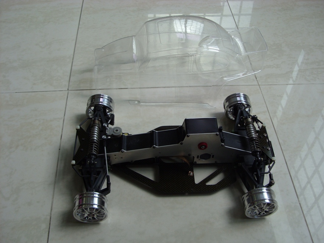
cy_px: 122
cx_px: 162
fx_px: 356
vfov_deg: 37.7
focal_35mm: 38
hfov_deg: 49.0
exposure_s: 1/54
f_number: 2.8
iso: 50
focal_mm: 6.3
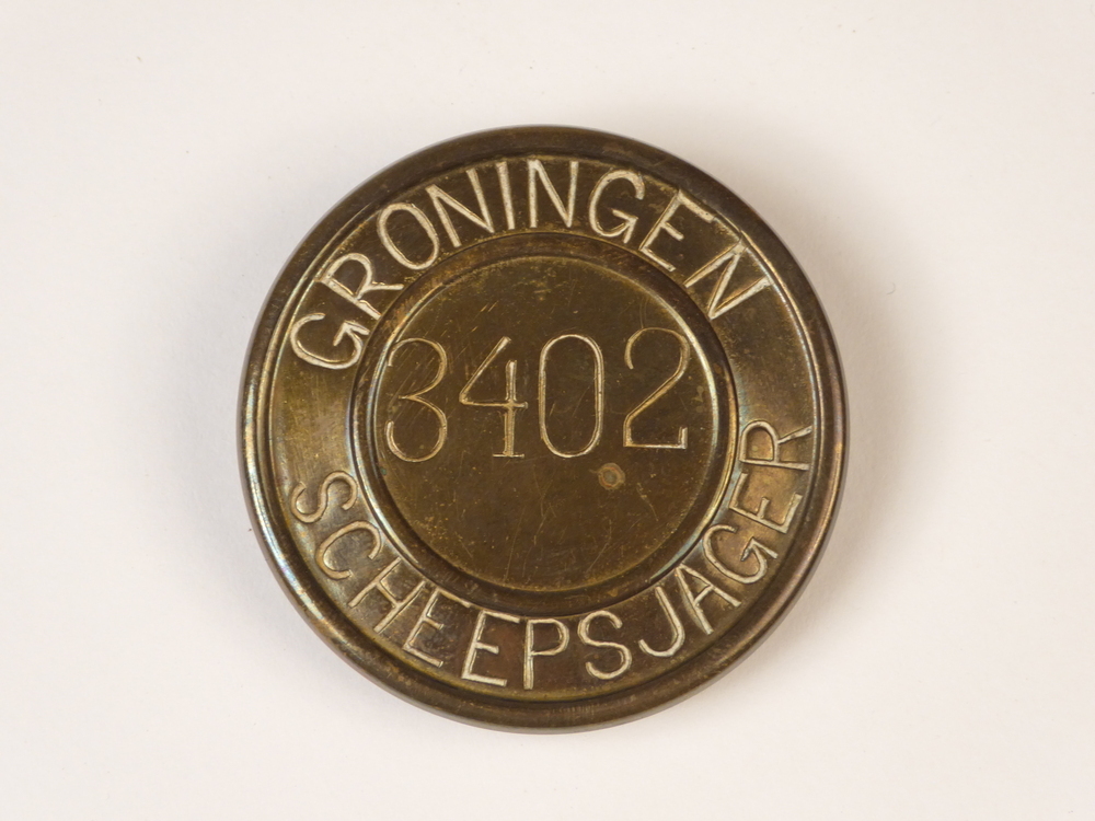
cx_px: 548
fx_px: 3353
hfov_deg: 18.5
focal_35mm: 106
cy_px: 410
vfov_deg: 14.0
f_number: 5.1
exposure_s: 1/40
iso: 200
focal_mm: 19
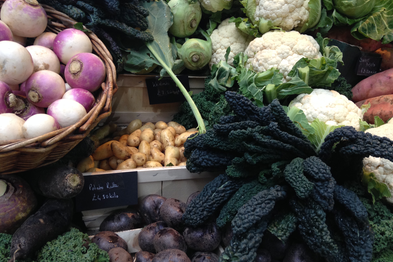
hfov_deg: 54.4
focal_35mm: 35
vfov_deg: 37.8
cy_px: 128
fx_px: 382
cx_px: 200
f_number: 2.4
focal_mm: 4.12
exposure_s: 1/20
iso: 100
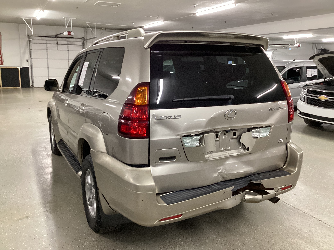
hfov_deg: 58.4
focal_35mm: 31
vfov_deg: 45.4
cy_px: 125
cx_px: 167
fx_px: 299
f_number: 2.4
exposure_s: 1/60
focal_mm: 3.3
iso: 400
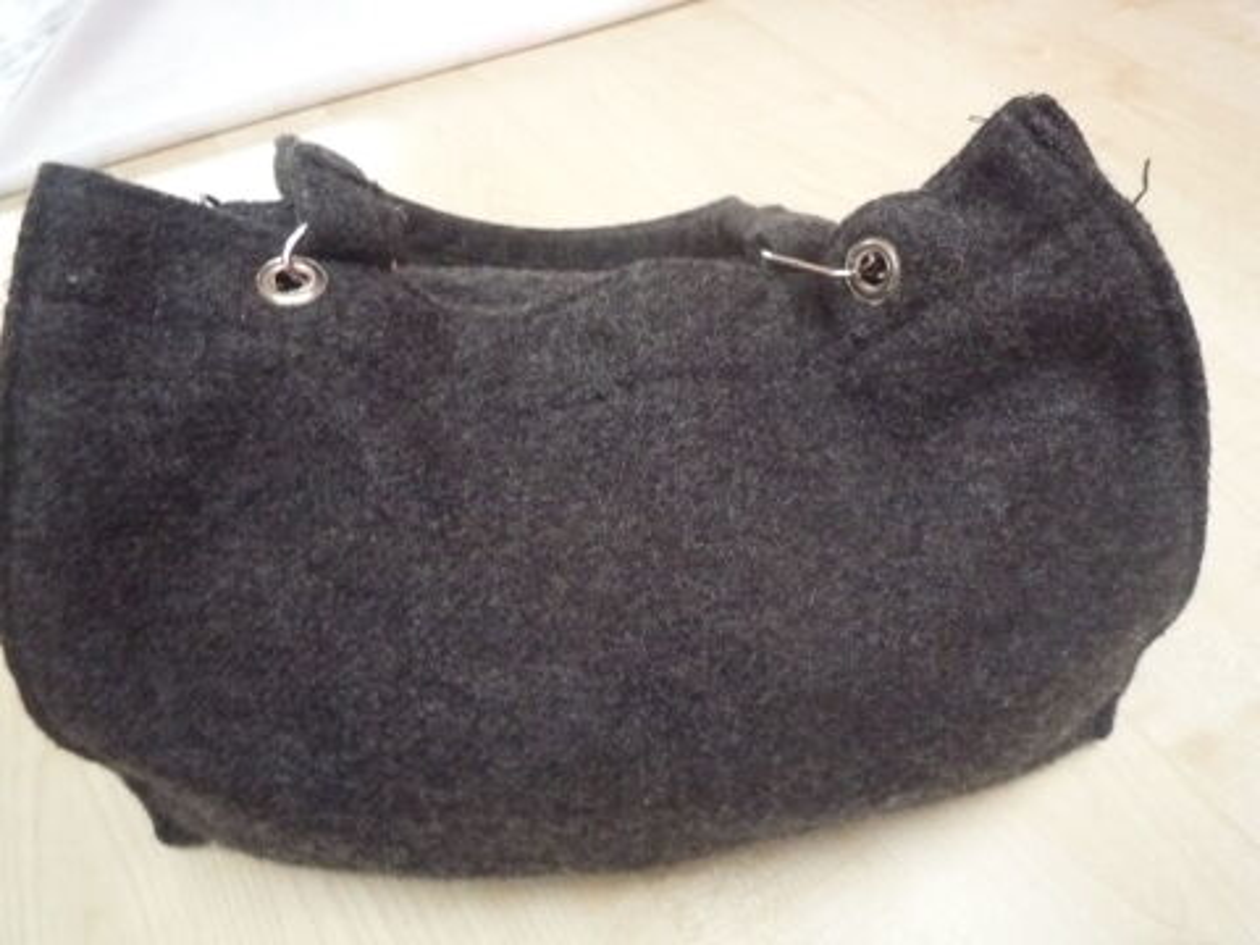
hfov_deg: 69.4
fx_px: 910
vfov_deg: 54.9
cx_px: 630
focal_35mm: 25
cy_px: 472
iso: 800
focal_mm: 4.4
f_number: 2.8
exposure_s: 1/20
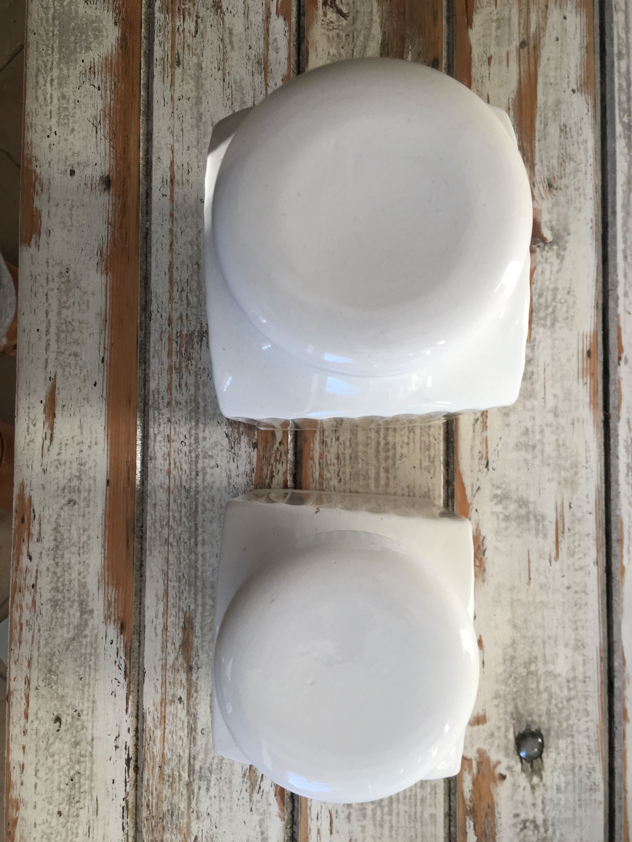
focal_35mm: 29
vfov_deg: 61.7
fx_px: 706
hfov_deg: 48.2
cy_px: 421
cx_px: 316
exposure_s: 1/100
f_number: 2.2
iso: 40
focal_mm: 4.15
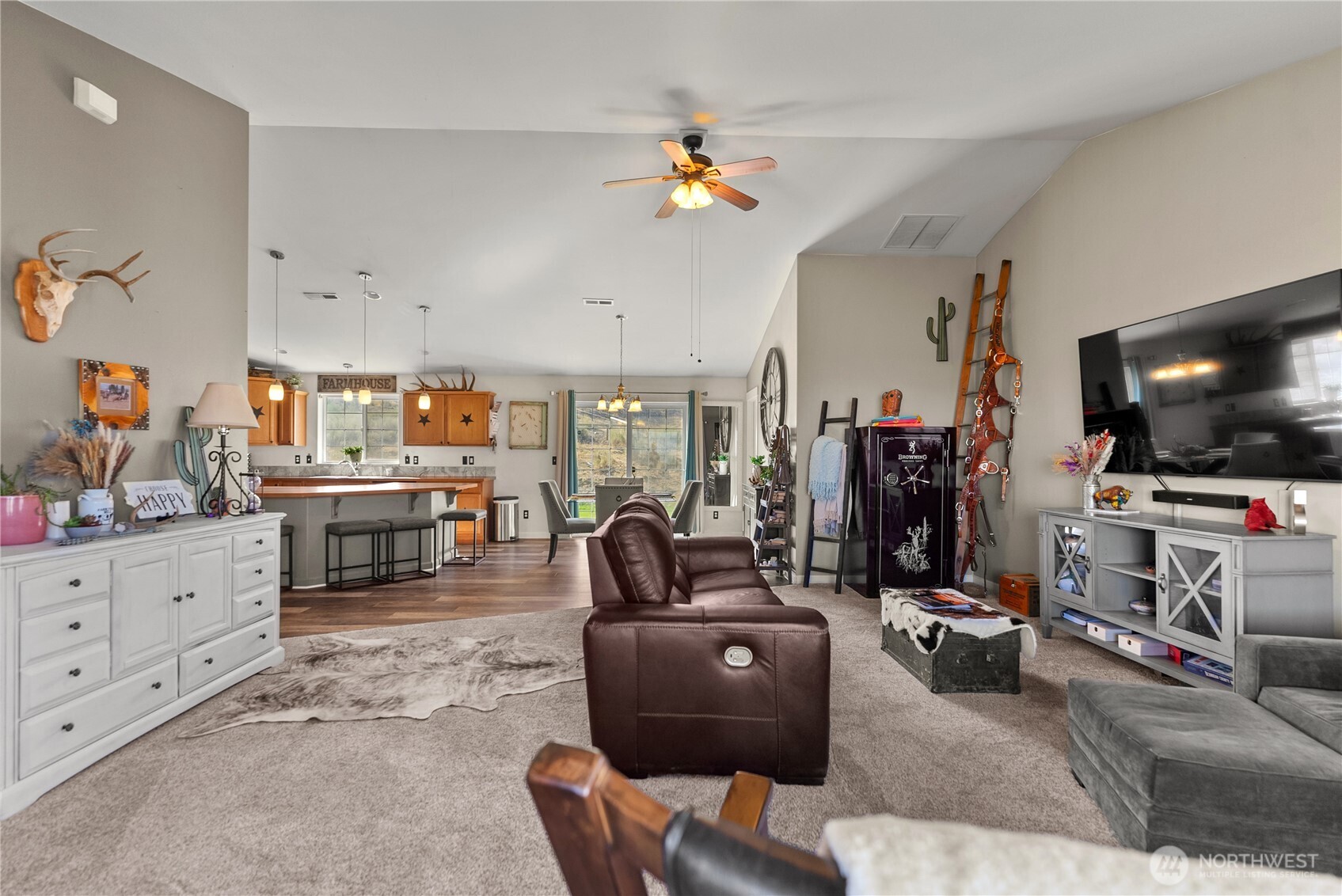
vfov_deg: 74.5
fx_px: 589
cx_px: 671
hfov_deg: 97.4
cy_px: 448
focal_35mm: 16
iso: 400
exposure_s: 1/15
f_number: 4.5
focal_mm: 15.8
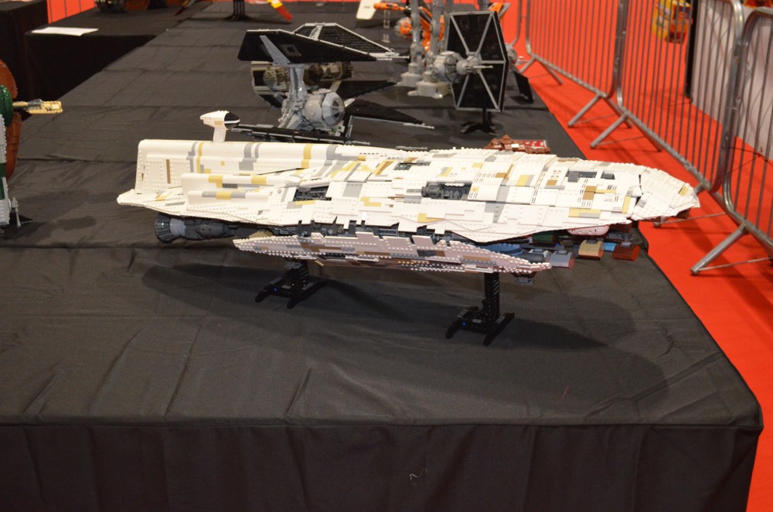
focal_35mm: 48
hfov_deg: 41.2
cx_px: 386
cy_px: 256
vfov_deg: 27.9
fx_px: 1028
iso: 3200
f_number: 4.8
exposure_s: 1/60
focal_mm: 32
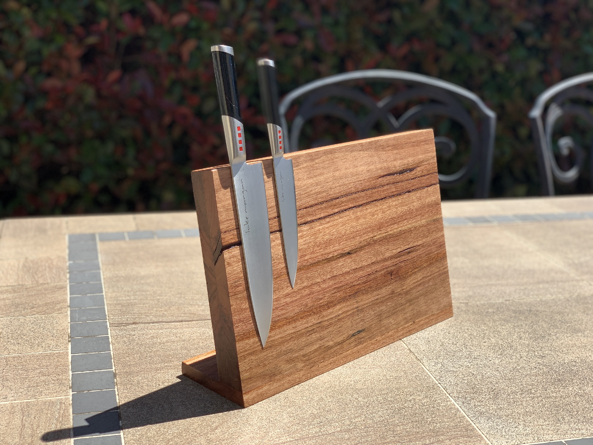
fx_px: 891
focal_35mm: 52
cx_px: 296
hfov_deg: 36.8
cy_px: 222
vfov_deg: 28.0
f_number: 2.4
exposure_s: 1/749
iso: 16
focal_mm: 6
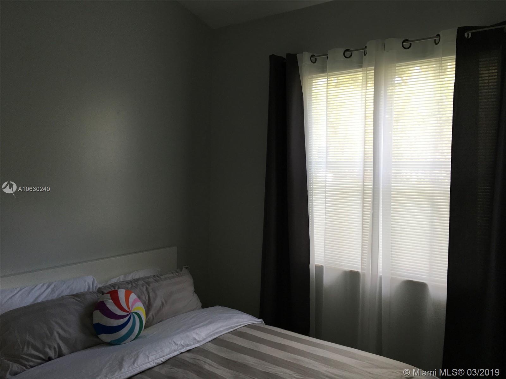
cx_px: 253
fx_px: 424
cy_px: 190
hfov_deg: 61.7
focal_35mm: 29
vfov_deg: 48.2
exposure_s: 1/60
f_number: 2.2
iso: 32
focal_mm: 4.15
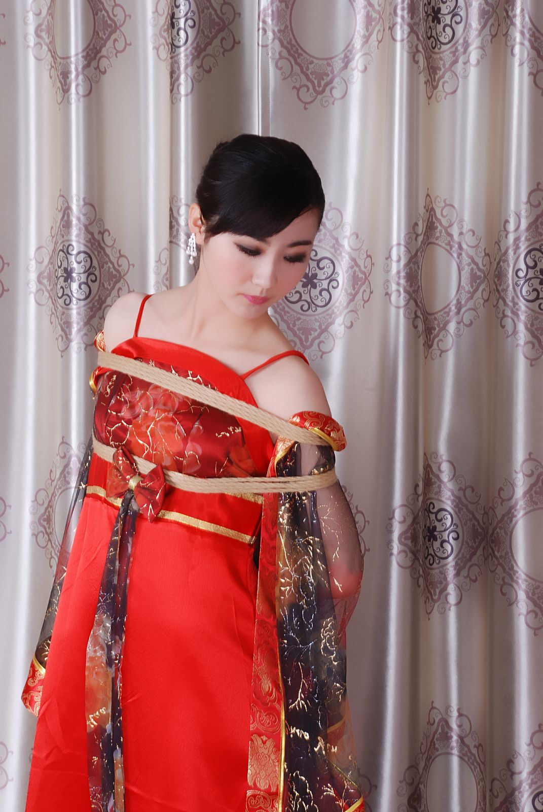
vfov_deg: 21.9
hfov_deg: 14.7
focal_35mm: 93
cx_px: 272
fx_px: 2098
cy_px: 406
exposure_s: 1/8
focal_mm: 62
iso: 100
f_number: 11
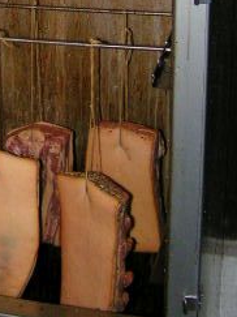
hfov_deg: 14.6
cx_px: 8
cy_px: -17
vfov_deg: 19.0
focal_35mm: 100
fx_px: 914
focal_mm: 5.8
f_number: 2.8
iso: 200
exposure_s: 1/40
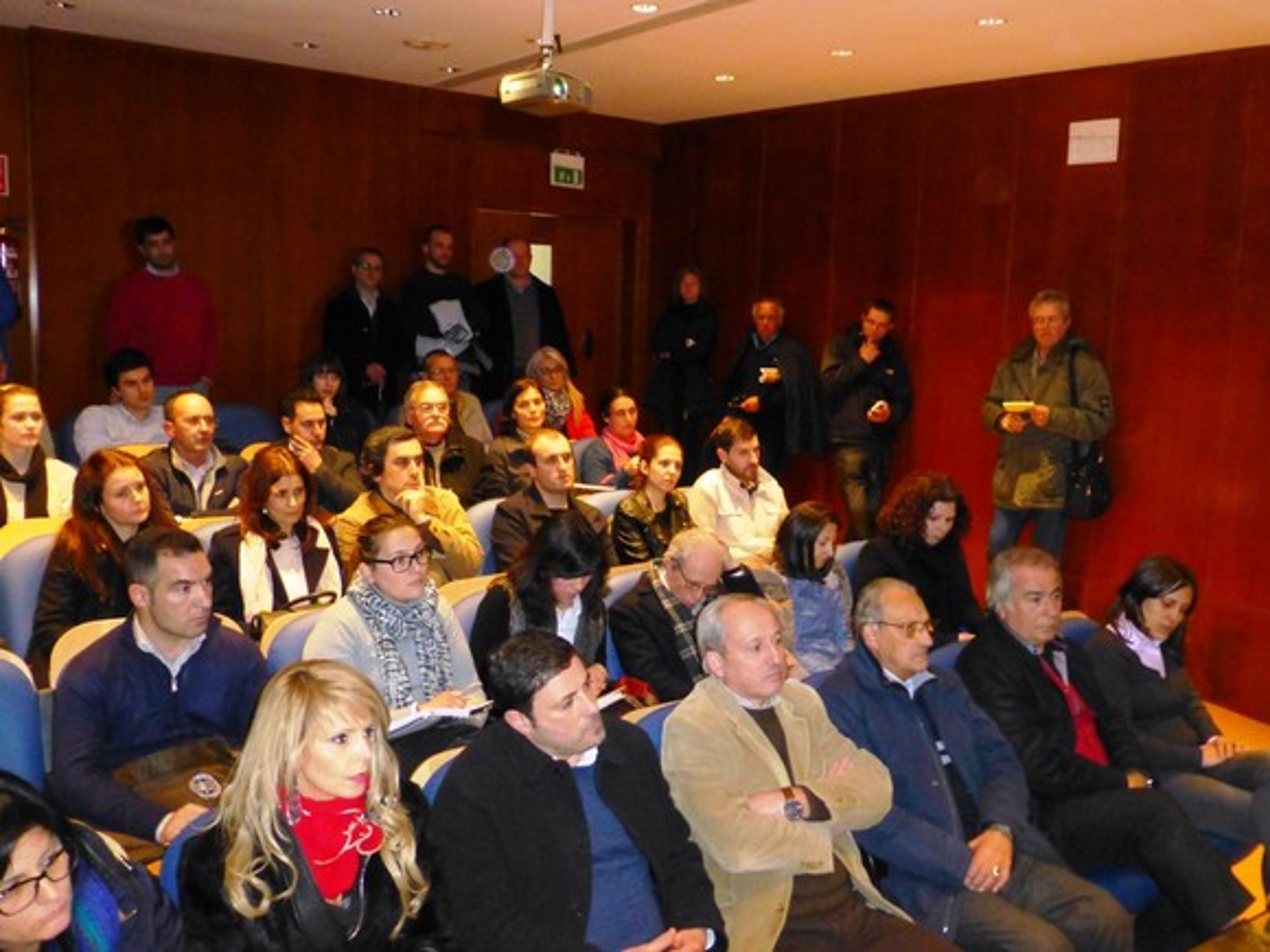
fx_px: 1101
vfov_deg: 46.8
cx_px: 635
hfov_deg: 60.0
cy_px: 476
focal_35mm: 30
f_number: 3.6
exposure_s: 1/60
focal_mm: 5.4
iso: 800
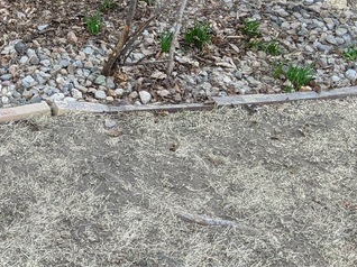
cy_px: -163
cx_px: -39
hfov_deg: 21.3
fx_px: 897
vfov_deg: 15.3
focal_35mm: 87
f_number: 1.8
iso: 57
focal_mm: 4.44
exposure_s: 1/40
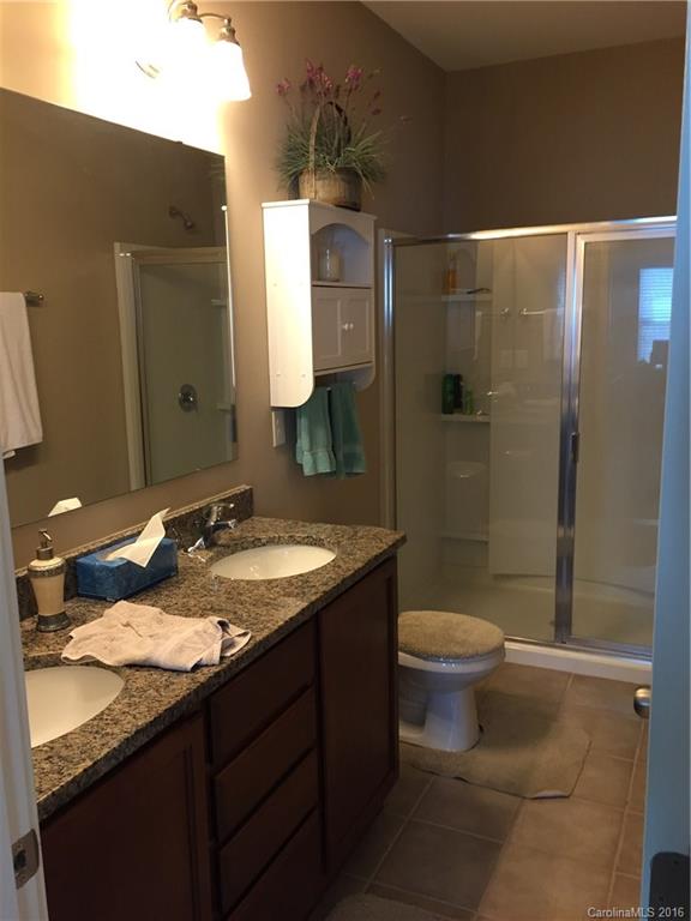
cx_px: 346
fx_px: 772
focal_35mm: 29
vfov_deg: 61.7
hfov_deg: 48.2
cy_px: 460
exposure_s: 1/30
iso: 100
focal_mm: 4.15
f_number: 2.2
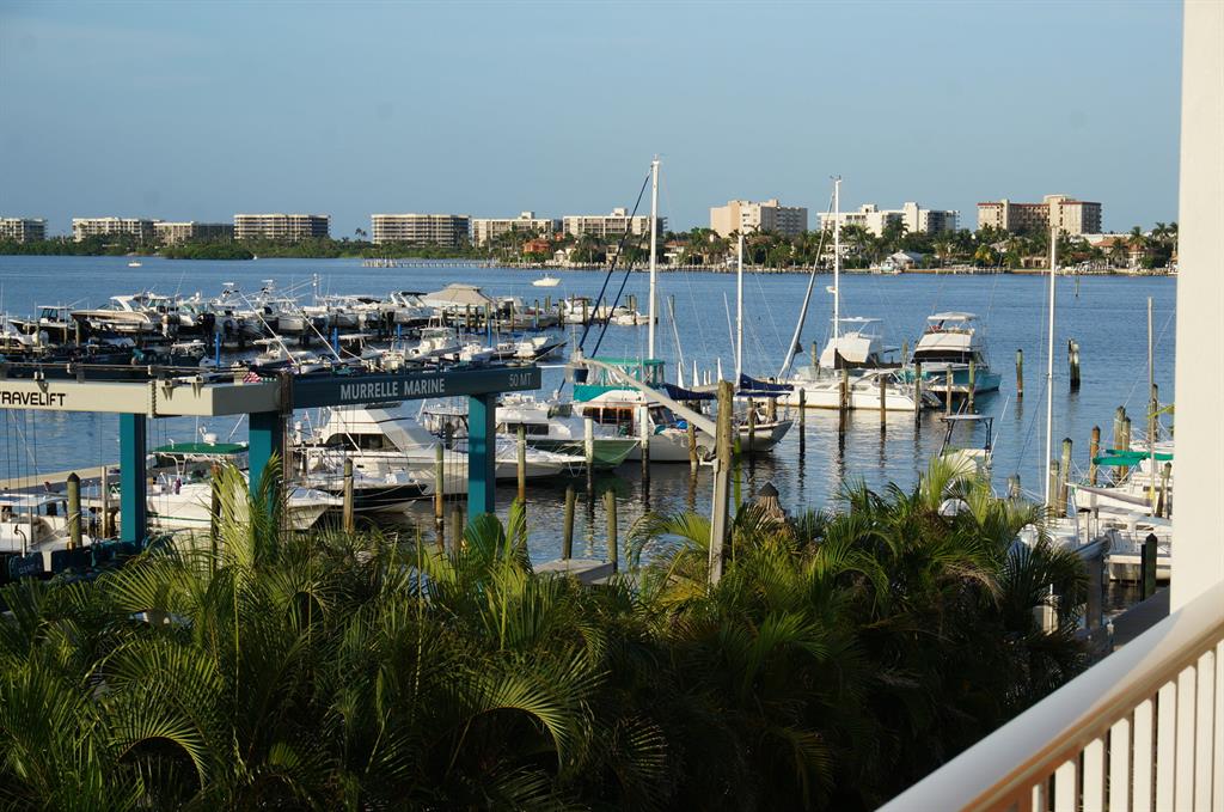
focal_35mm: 64
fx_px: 2189
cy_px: 406
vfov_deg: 21.0
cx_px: 612
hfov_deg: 31.2
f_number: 11
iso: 100
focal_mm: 43
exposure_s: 1/100
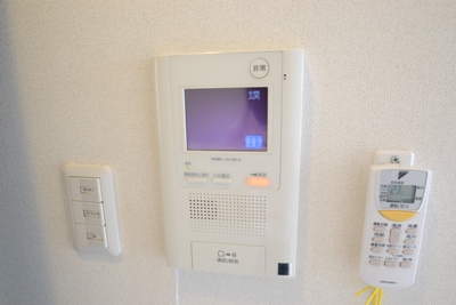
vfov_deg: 59.5
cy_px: 152
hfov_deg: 81.2
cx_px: 228
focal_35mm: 21
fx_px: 266
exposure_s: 1/125
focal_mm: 14
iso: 1600
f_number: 5.6
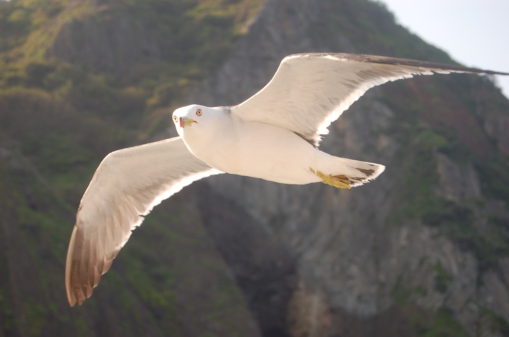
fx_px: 1164
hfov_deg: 24.7
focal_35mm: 82
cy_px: 168
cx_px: 254
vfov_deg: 16.5
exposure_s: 1/640
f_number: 5.6
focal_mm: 55
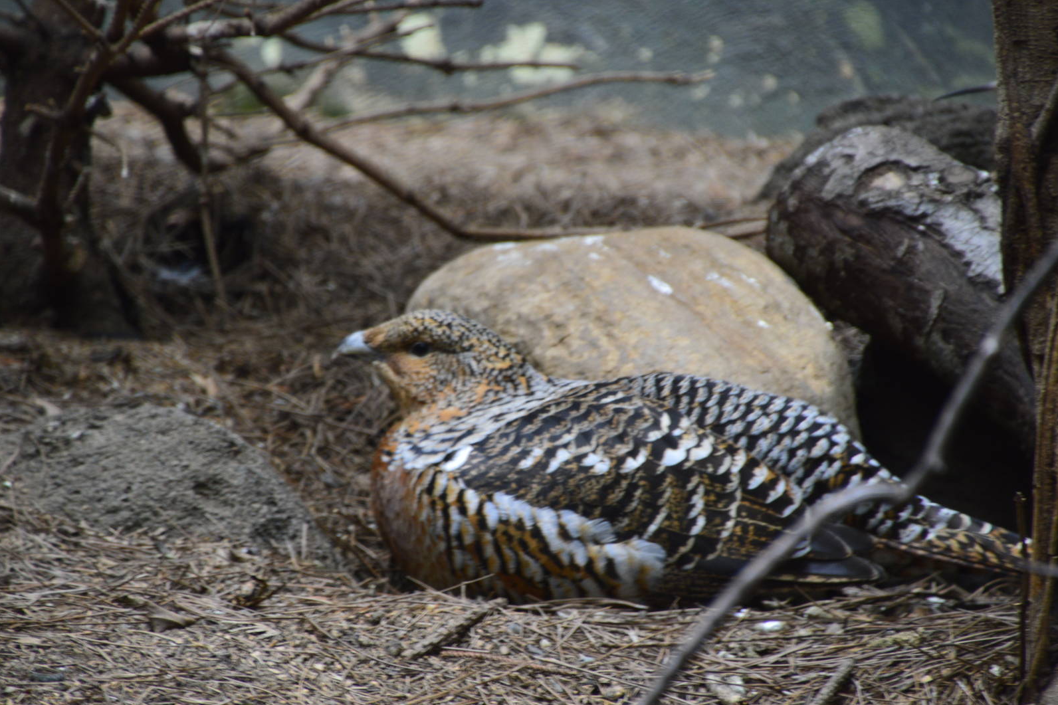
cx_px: 528
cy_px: 353
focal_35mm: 452
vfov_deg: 3.0
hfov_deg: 4.6
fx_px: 13281
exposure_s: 1/20
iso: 800
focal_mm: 300
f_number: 6.3
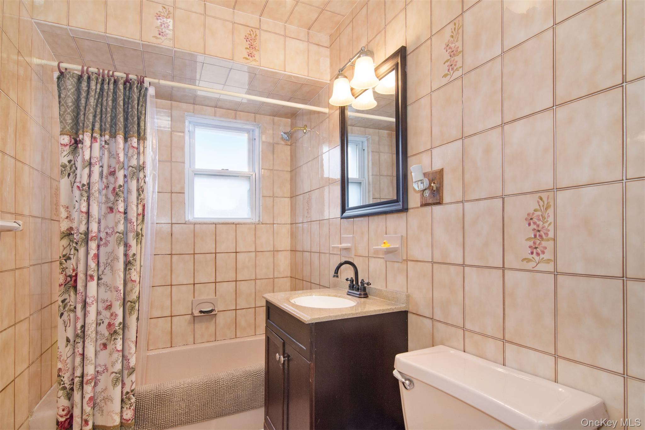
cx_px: 322
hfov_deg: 95.0
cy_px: 215
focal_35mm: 16
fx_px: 296
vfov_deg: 72.0
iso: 640
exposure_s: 1/50
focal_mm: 11
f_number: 8
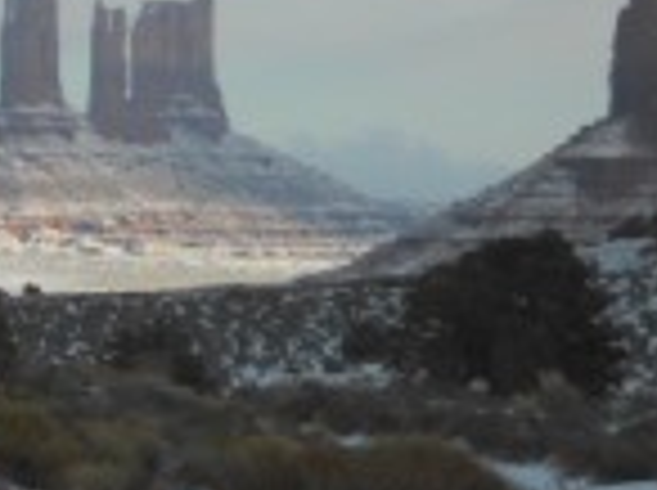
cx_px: 81
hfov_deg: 5.0
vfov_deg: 3.7
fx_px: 7579
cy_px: 40
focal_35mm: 400
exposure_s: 1/200
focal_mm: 23
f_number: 6.5
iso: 80
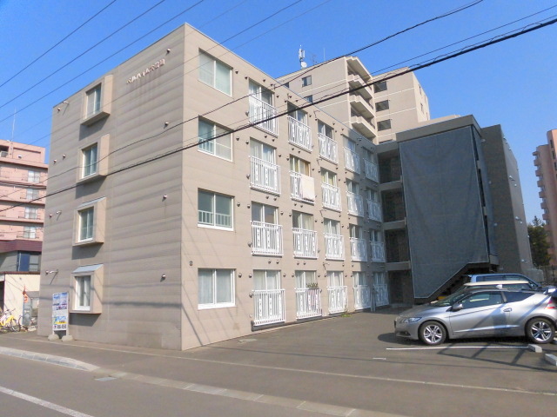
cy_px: 208
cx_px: 278
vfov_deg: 56.8
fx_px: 386
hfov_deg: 71.6
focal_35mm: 24
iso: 100
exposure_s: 1/320
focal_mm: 4.3
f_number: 7.8
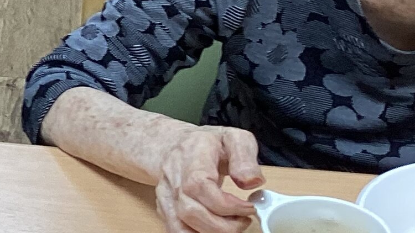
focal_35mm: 147
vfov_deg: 8.2
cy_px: -62
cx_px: -407
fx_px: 1618
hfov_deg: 12.8
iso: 64
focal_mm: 3.3
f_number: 2.4
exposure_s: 1/60
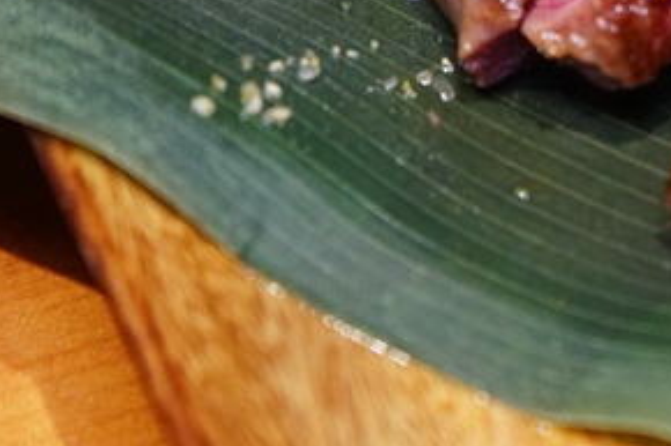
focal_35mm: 193
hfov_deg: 10.4
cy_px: 8
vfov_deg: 7.1
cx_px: 907
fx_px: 3595
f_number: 5.6
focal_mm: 70
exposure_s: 1/80
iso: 2500
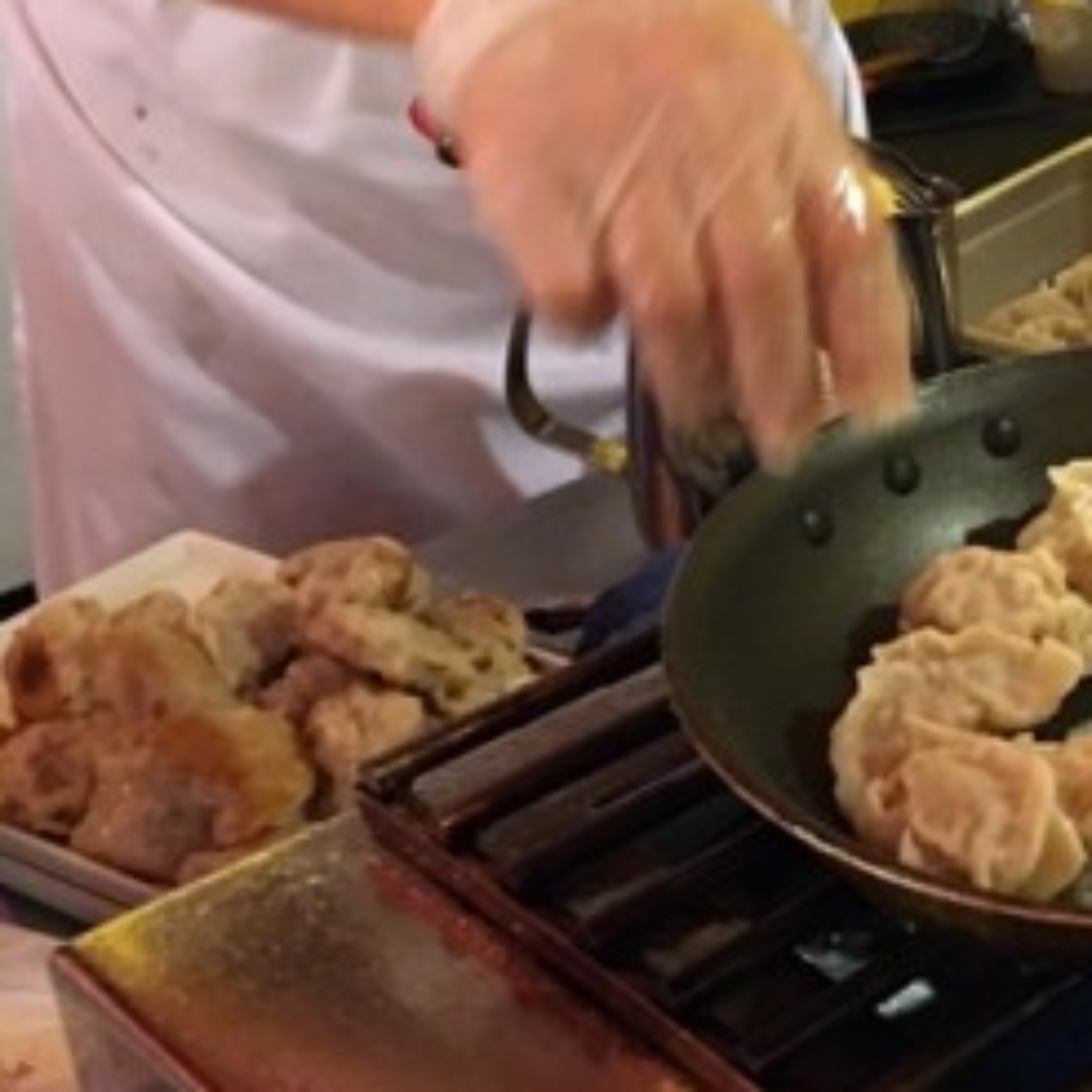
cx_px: 1438
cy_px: 340
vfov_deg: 23.5
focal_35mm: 73
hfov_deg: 21.3
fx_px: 2605
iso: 50
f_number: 2.2
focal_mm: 4.15
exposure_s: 1/4
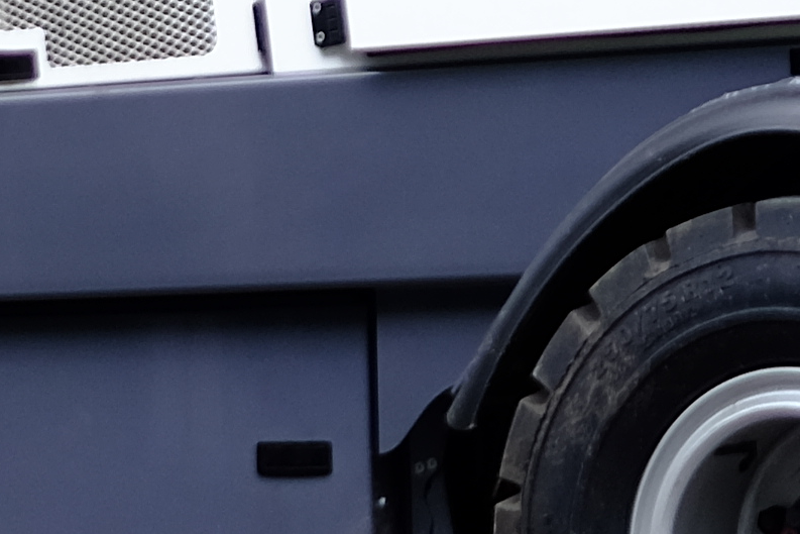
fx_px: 4801
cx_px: 300
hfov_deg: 9.5
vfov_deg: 6.2
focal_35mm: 216
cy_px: -466
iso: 200
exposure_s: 1/3800
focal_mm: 23
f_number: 1.4
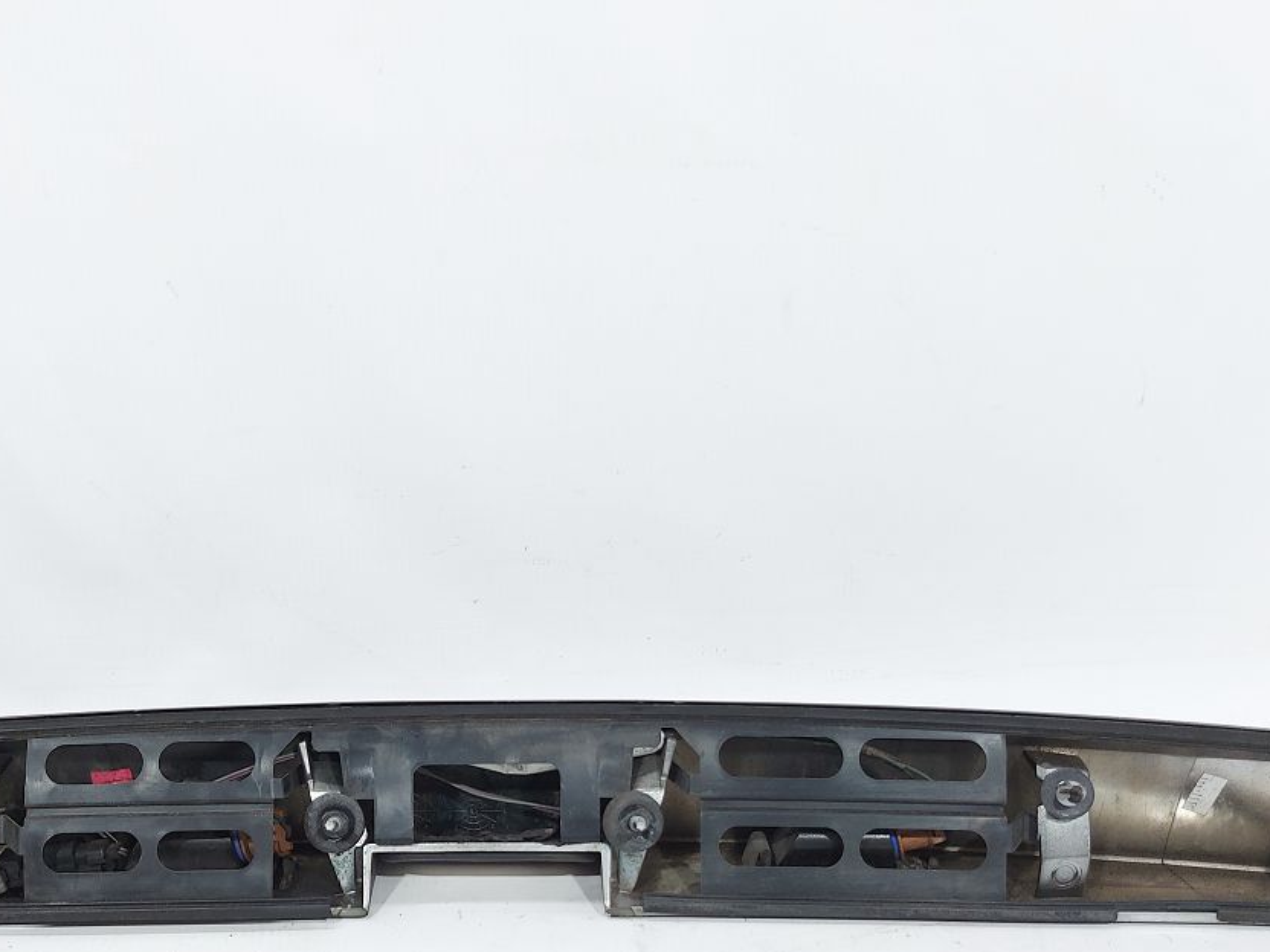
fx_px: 1468
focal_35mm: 40
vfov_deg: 35.0
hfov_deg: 46.4
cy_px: 743
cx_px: 480
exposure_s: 1/50
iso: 64
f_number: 1.8
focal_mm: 5.23
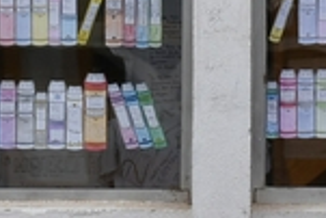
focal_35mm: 624
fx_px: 5656
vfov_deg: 2.2
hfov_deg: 3.3
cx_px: 47
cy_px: 50
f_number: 6.3
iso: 200
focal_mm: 70
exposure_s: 1/640
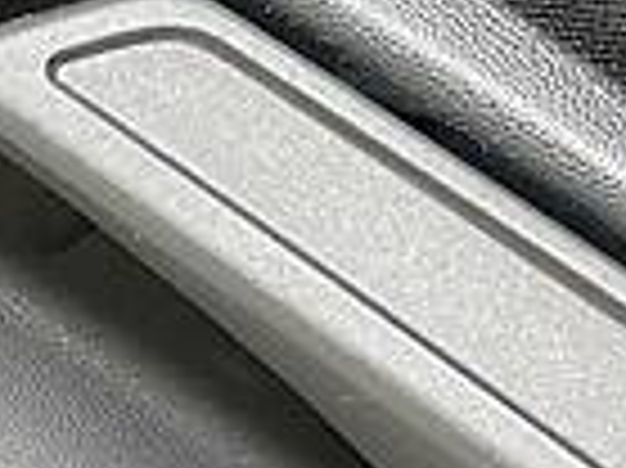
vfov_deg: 9.6
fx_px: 2710
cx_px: -1121
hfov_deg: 10.3
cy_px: -234
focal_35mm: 150
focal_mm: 4.2
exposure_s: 1/77
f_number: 1.8
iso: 125
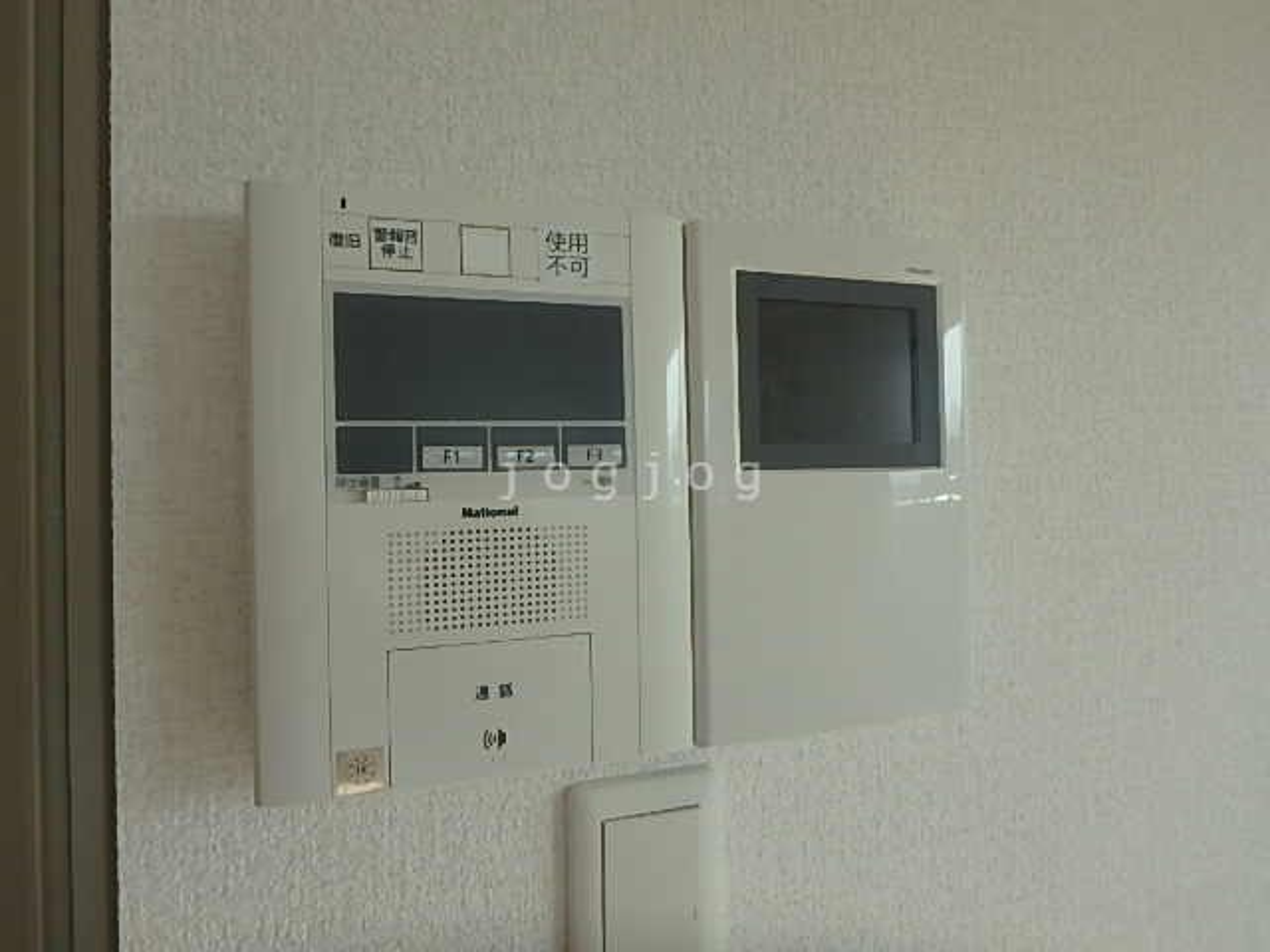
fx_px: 770
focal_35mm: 21
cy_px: 476
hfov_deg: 79.0
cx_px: 635
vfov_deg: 63.4
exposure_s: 1/320
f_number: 3.5
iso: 125
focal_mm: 3.7
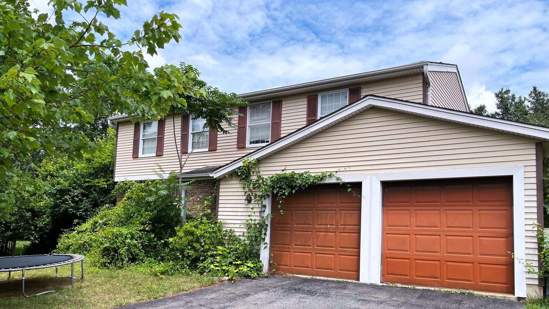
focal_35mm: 29
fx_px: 422
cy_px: 189
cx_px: 276
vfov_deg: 40.0
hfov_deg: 66.1
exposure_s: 1/2899
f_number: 1.6
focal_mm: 5.1
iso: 50
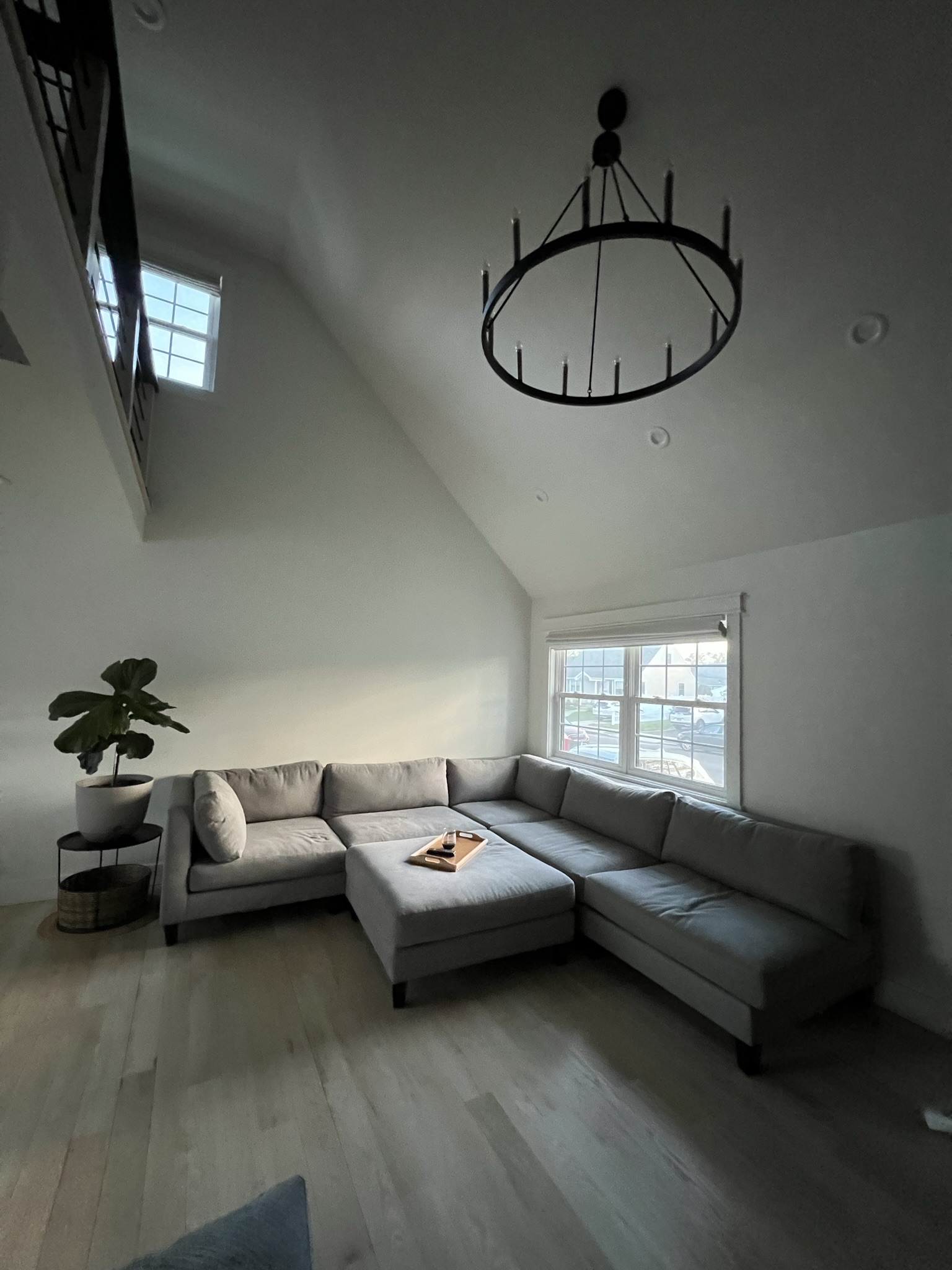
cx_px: 476
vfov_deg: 106.2
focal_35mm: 13
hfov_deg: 89.9
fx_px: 477
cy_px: 635
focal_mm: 1.57
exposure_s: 1/60
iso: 1000
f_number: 1.8
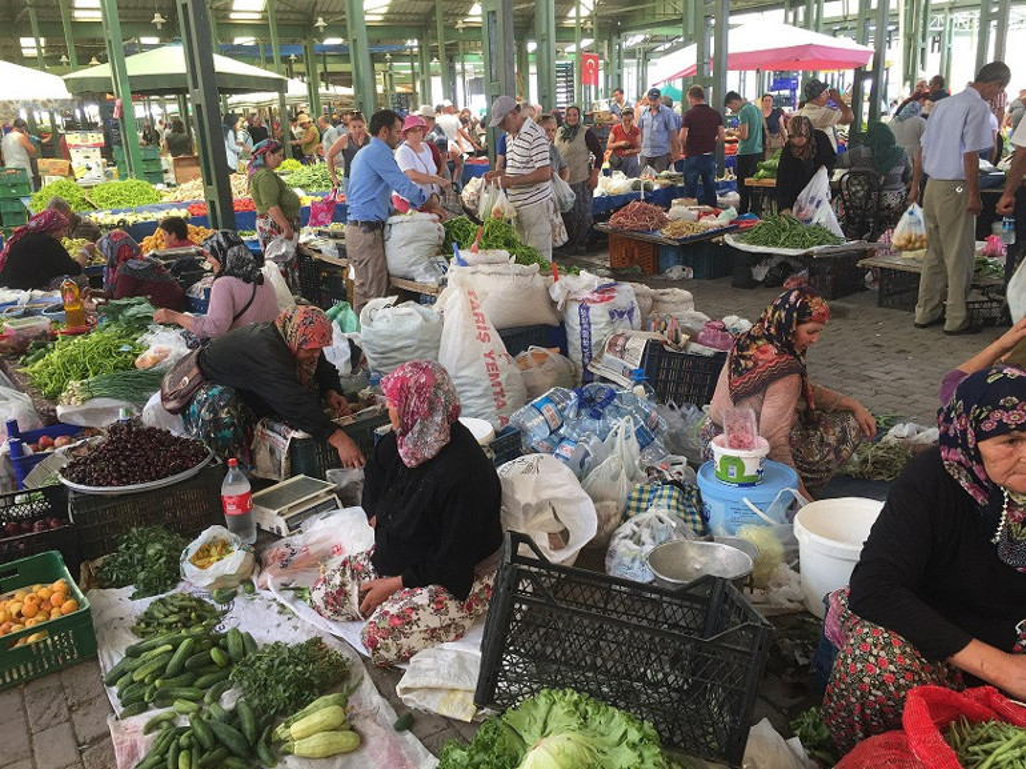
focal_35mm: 29
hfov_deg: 61.7
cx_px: 513
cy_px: 384
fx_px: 859
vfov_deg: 48.2
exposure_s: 1/100
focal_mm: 4.15
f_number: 2.2
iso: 50
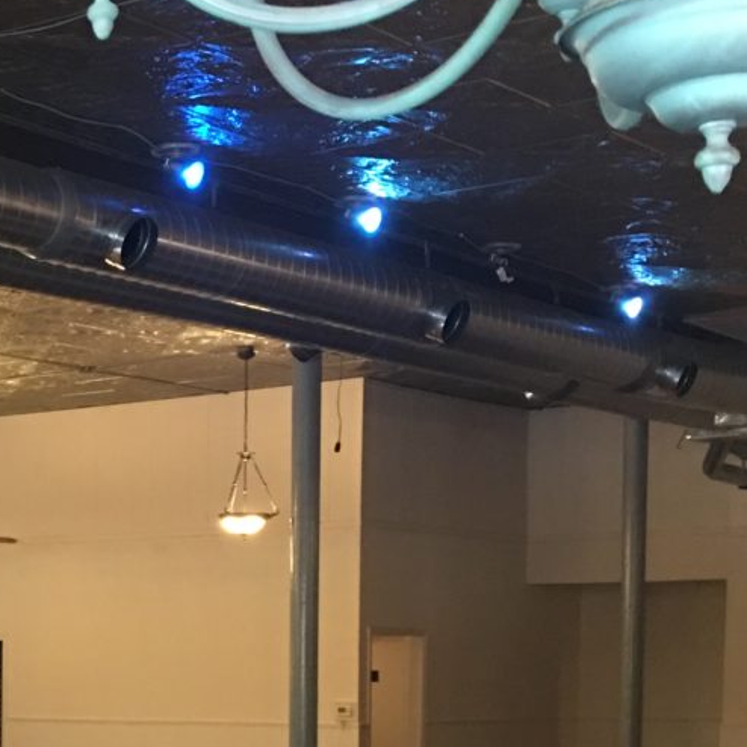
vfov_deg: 20.0
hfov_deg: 19.7
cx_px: -144
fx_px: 2026
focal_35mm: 83
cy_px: 812
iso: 100
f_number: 2.2
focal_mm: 4.15
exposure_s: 1/15
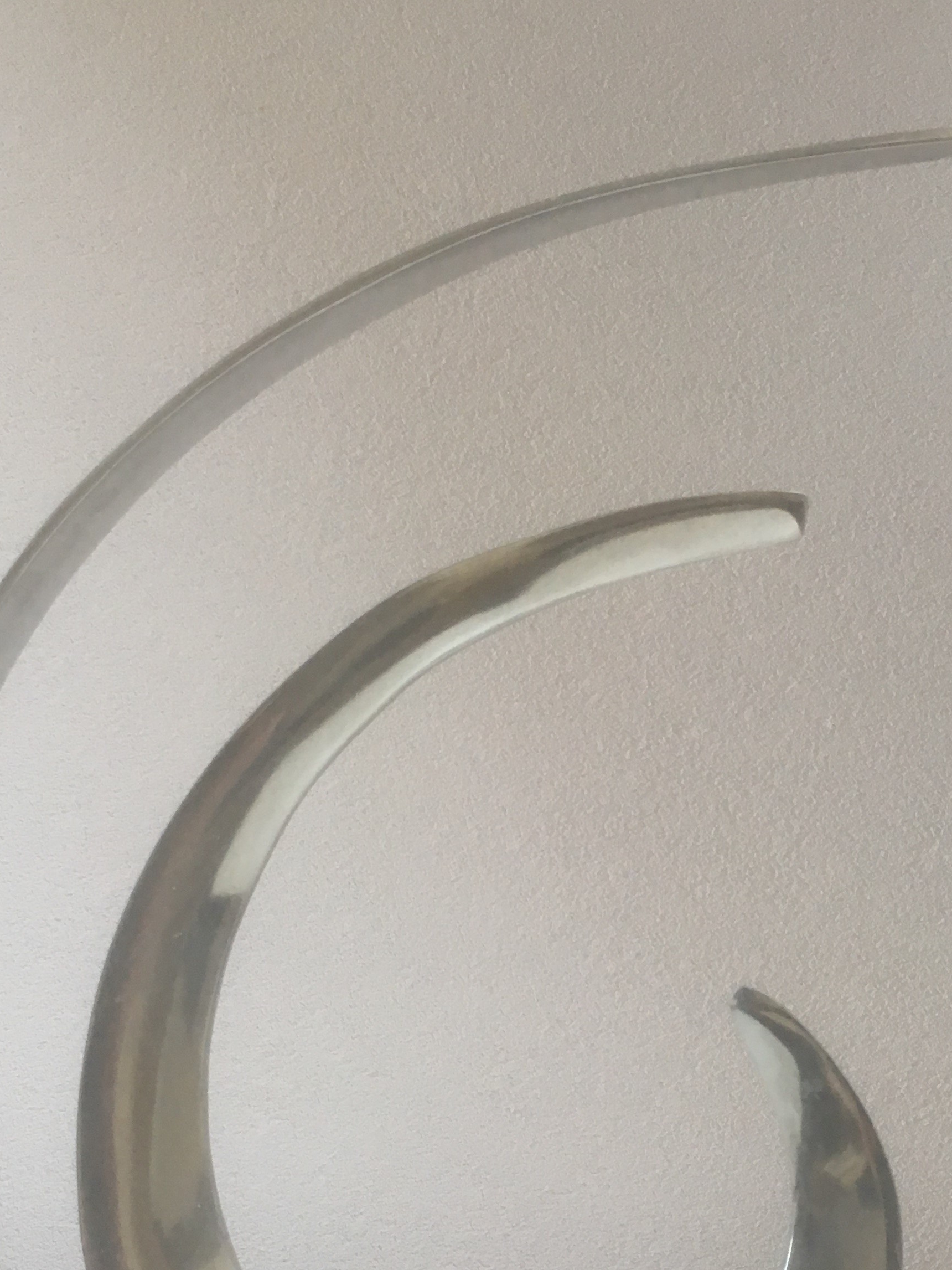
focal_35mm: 51
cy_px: 815
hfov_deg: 28.6
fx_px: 1870
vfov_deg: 37.2
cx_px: 516
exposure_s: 1/33
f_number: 2.2
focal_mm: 4.15
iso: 80
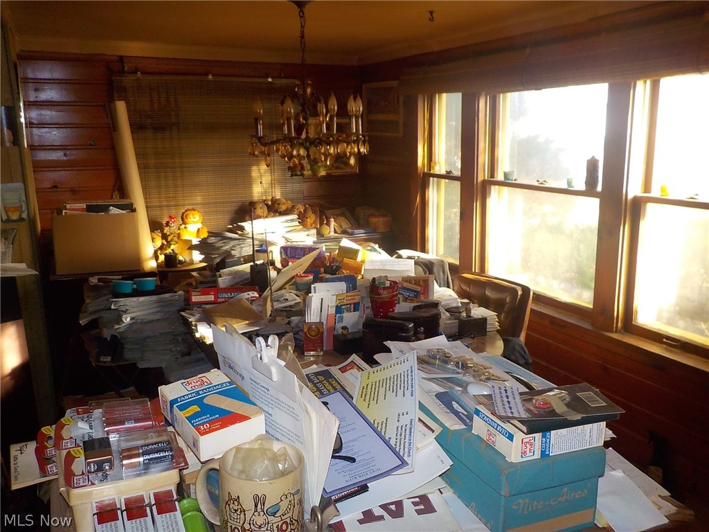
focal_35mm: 30
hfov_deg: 60.0
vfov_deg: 46.8
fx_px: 614
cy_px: 266
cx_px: 354
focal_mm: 4.1
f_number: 3.3
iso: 250
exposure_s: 1/30
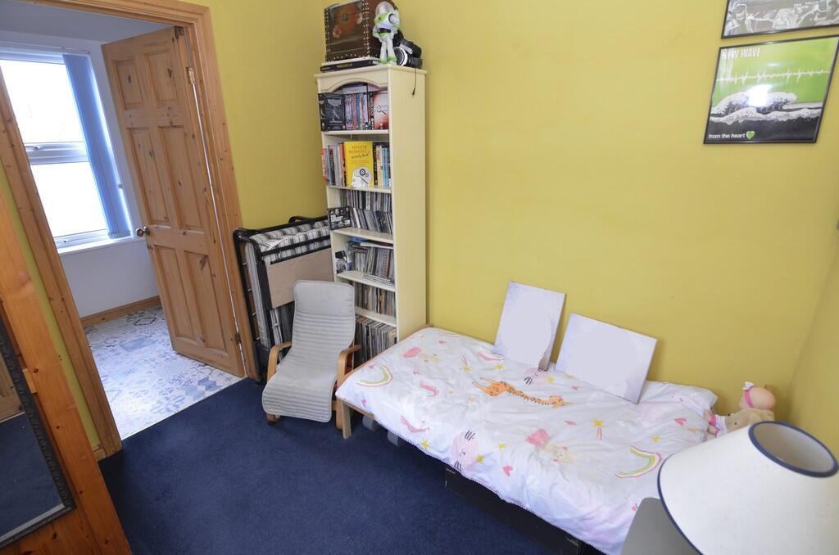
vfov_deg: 71.8
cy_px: 278
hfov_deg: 95.1
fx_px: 384
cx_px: 420
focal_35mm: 16
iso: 800
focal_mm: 11
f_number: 5
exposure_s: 1/60
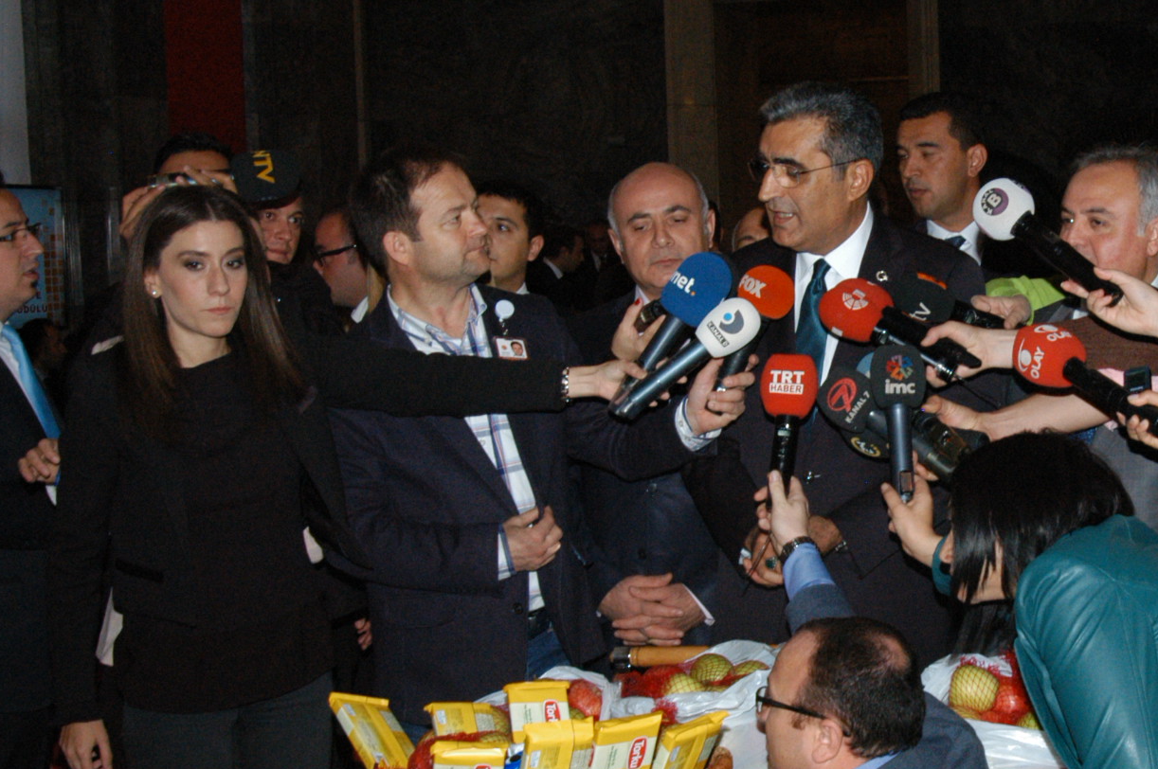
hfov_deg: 29.7
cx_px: 963
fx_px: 2121
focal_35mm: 66
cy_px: 462
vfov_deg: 20.5
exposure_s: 1/180
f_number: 6.3
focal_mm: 24
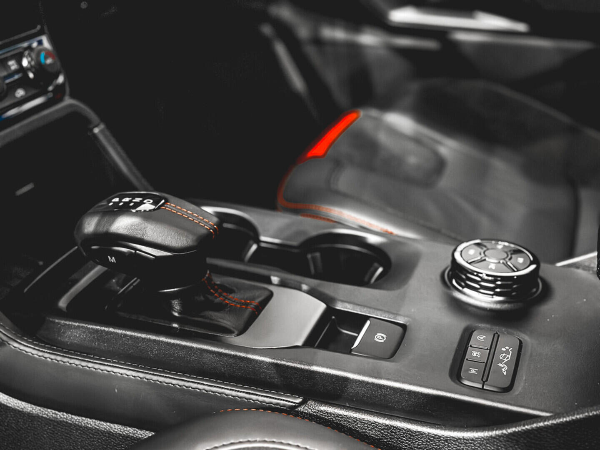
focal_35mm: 48
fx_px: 832
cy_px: 225
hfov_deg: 39.7
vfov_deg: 30.3
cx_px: 300
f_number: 1.8
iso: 400
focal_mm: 6.86
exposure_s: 1/45
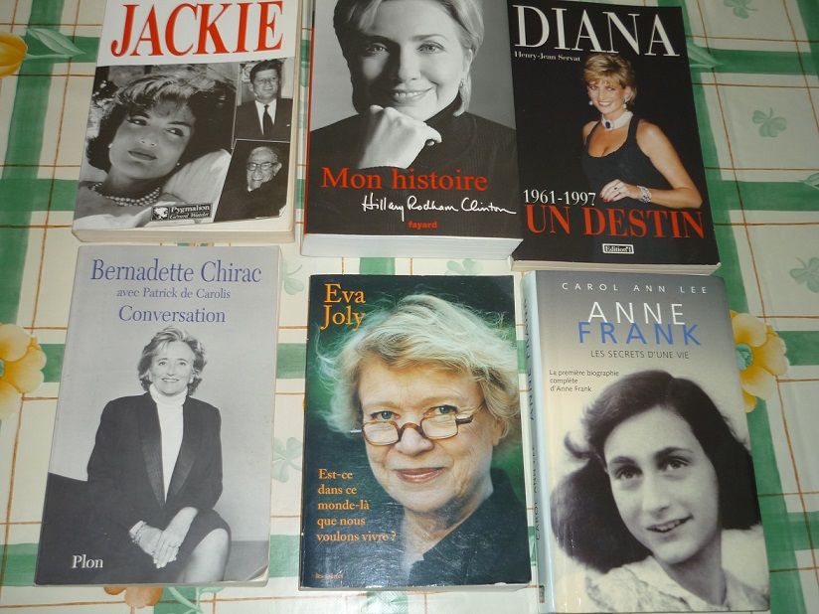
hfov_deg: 55.4
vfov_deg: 42.9
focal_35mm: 33
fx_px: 781
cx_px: 410
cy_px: 307
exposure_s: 1/30
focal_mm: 5.5
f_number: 2.8
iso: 100
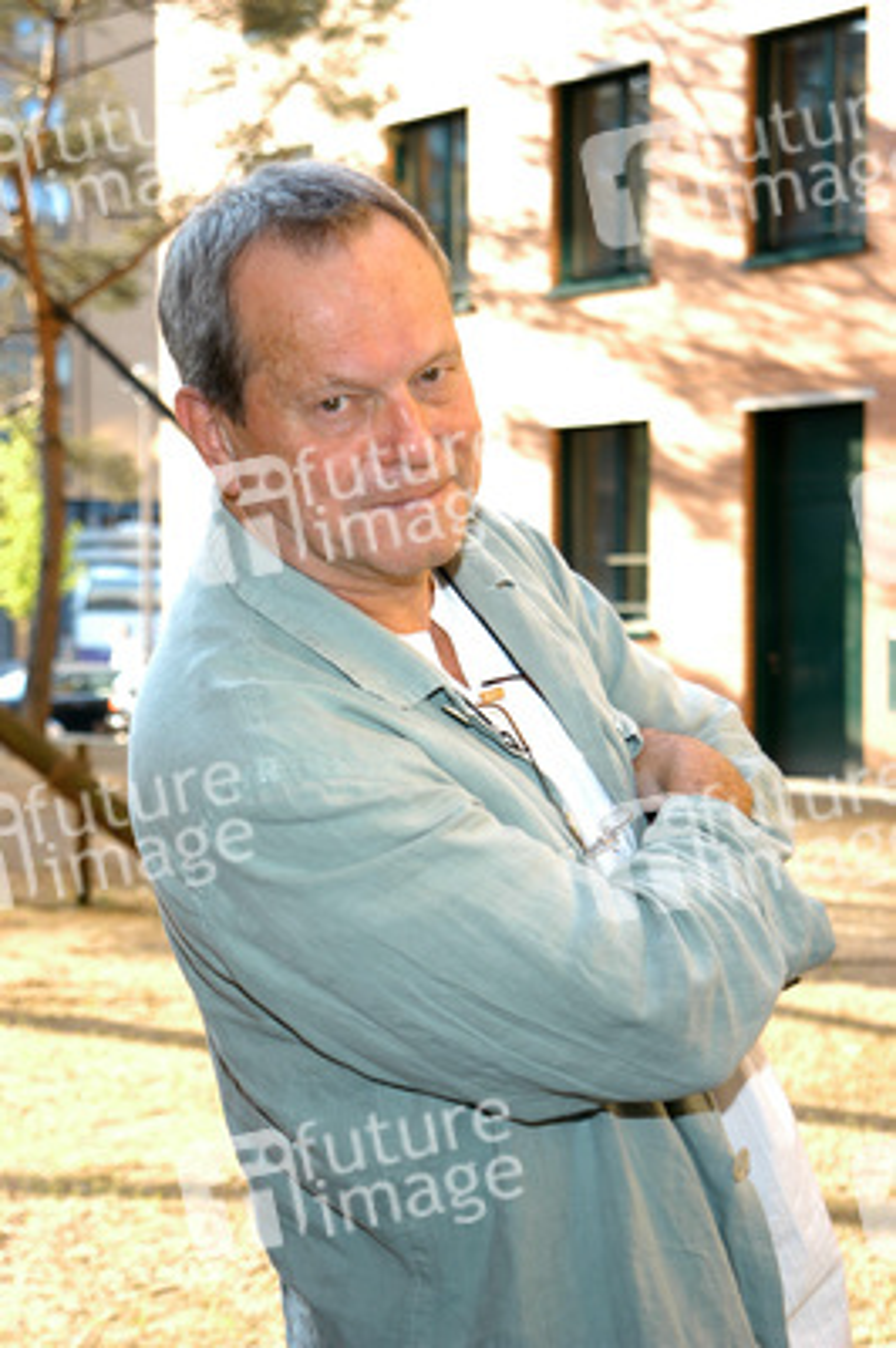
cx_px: 448
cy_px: 674
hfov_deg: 18.2
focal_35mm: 75
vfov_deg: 27.0
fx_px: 2805
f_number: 4.8
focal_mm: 50
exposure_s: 1/80
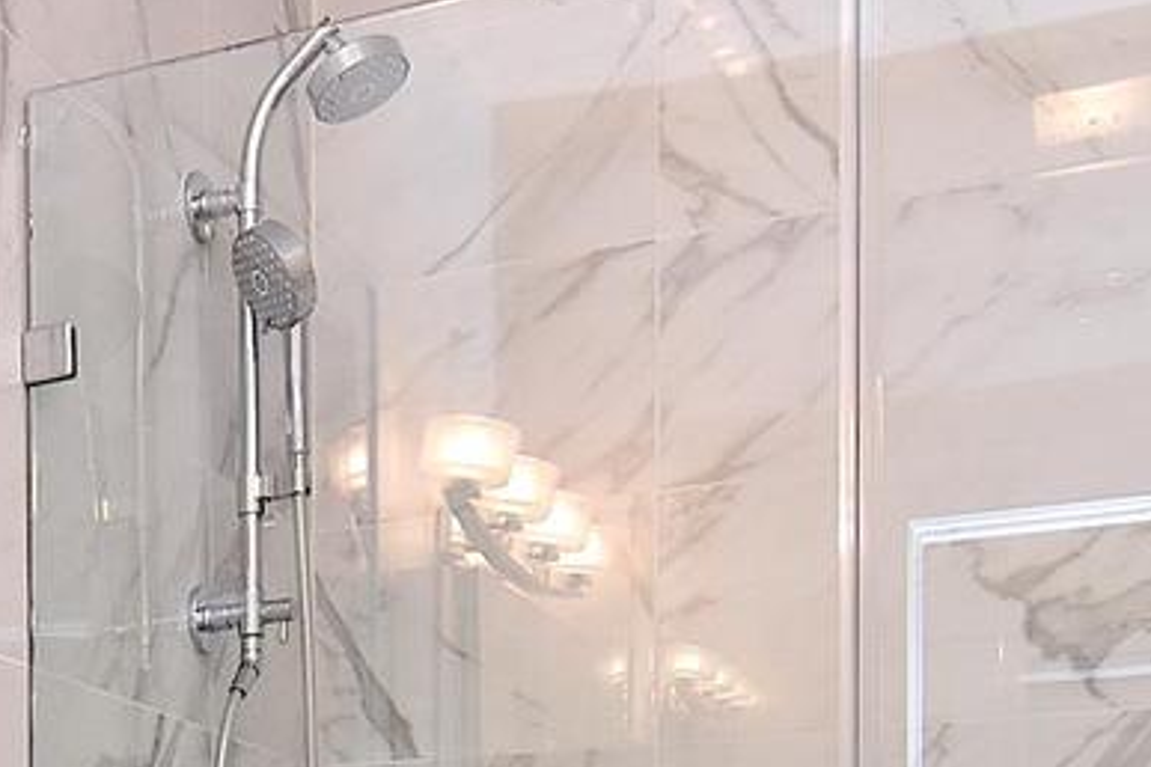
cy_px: 1127
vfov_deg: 18.2
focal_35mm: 67
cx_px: -15
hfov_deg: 28.2
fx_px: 2142
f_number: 6.3
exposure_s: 1/80
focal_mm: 12
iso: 800
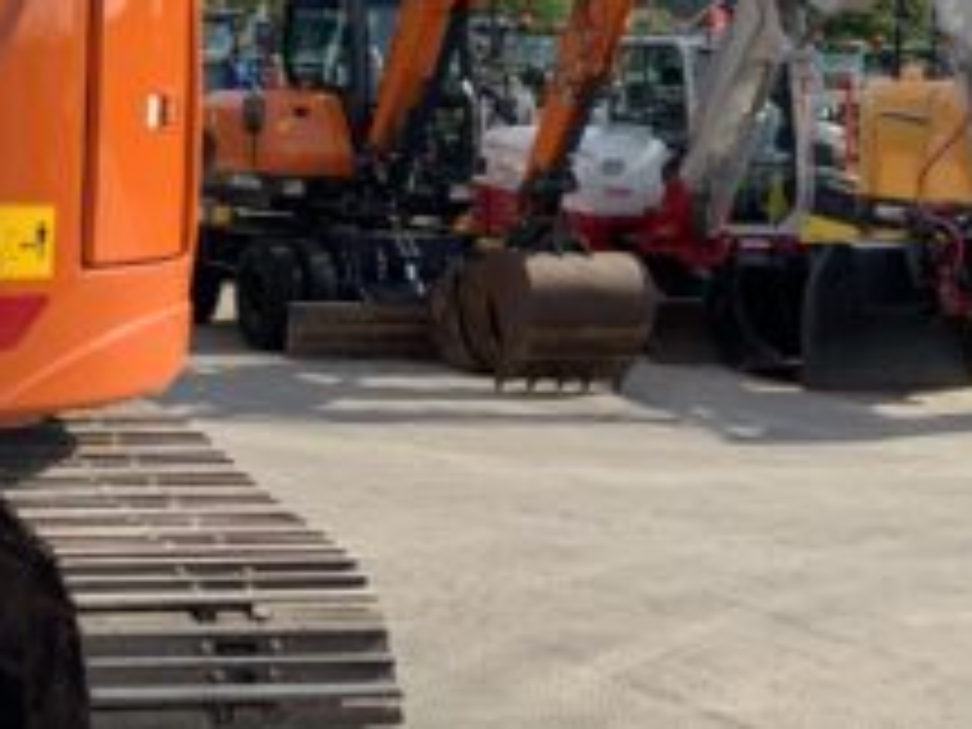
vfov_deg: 17.0
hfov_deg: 21.5
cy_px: 108
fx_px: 2415
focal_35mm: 86
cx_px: -126
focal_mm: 3
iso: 16
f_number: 1.8
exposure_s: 1/2058
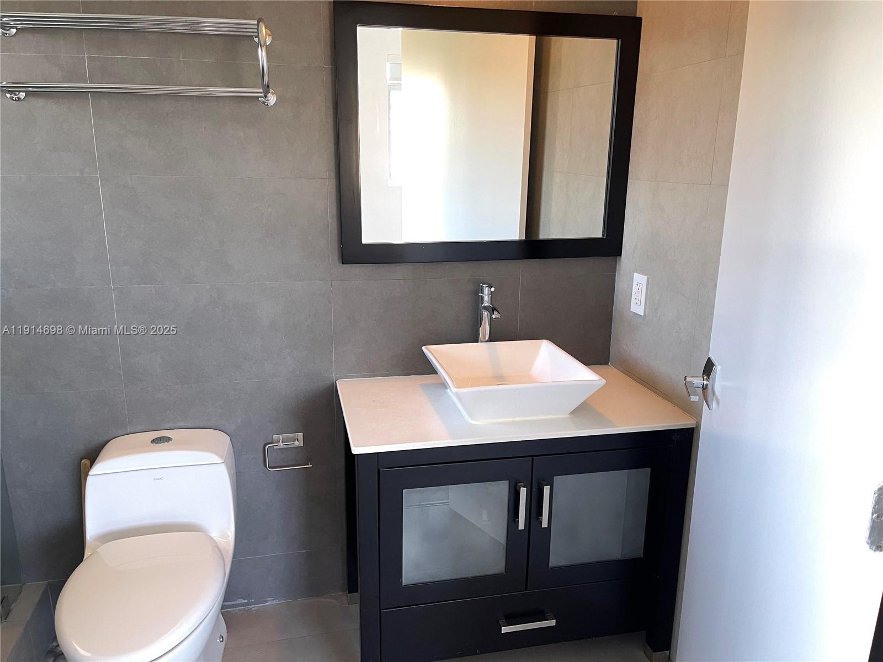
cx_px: 442
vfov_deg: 53.1
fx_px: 663
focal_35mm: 26
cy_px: 331
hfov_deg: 67.3
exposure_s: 1/60
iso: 125
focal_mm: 5.1
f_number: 1.6
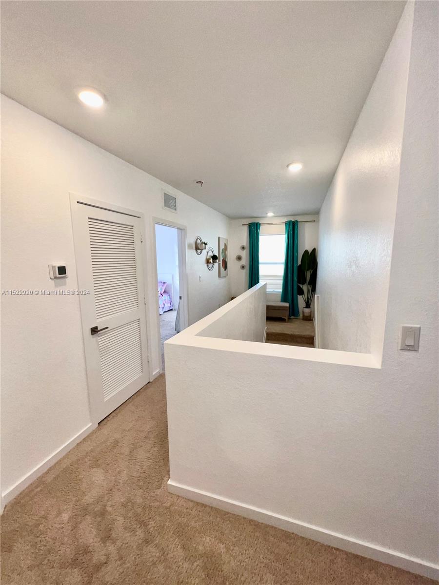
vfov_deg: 106.2
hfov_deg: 89.9
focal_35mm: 13
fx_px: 220
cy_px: 292
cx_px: 220
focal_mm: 1.57
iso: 100
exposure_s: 1/120
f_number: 1.8
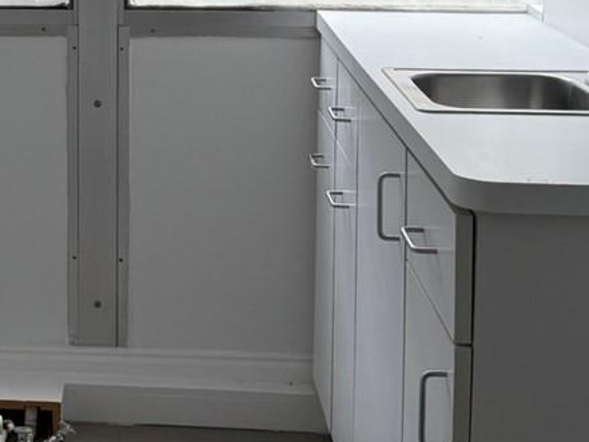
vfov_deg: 16.5
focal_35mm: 87
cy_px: -29
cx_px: 33
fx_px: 1481
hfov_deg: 21.9
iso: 80
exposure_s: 1/433
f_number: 1.78
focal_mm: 6.76
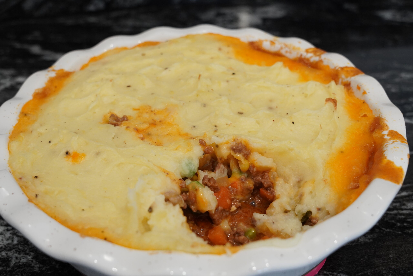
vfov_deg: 31.6
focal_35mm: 42
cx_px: 206
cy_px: 138
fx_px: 487
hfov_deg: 46.0
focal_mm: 28.3
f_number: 4.5
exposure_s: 1/80
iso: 1250
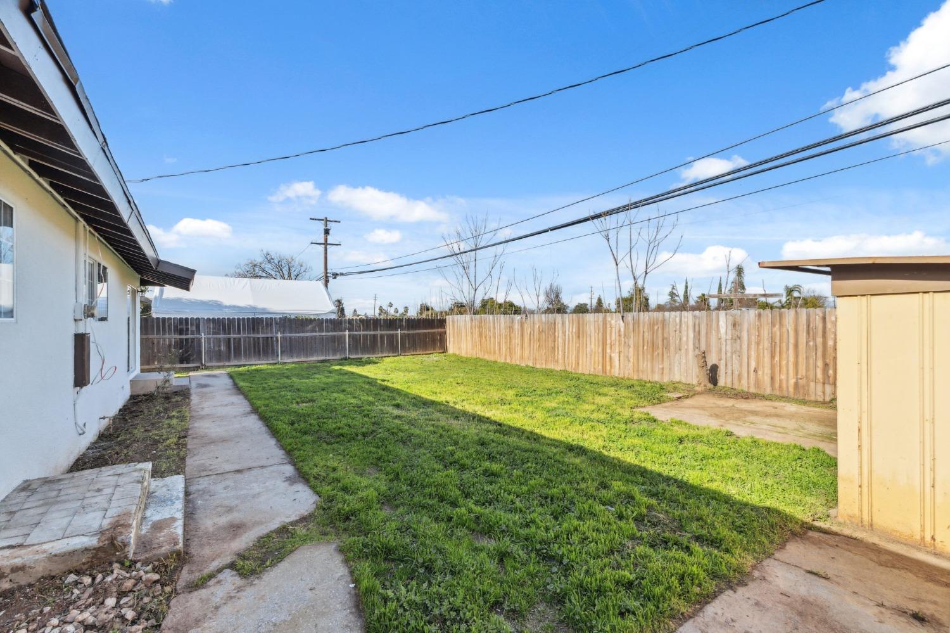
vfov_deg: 77.3
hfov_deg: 100.4
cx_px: 475
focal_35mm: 15
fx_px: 396
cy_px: 316
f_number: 9
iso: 100
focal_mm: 10
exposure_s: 1/250
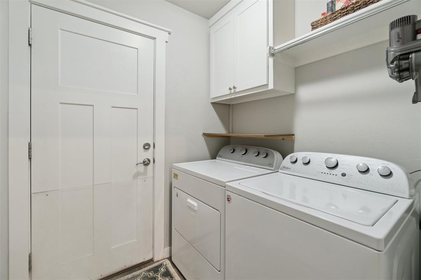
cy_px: 140
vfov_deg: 77.3
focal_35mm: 15
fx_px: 175
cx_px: 210
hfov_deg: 100.4
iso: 200
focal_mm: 10
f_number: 6.3
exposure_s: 1/15
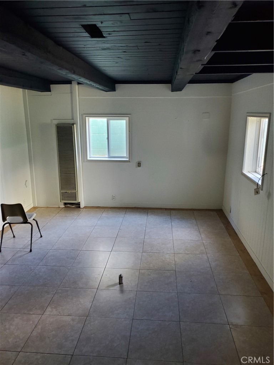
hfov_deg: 53.1
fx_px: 274
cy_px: 182
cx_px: 137
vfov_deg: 67.3
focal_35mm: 26
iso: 200
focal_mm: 4.3
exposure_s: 1/50
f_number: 1.5
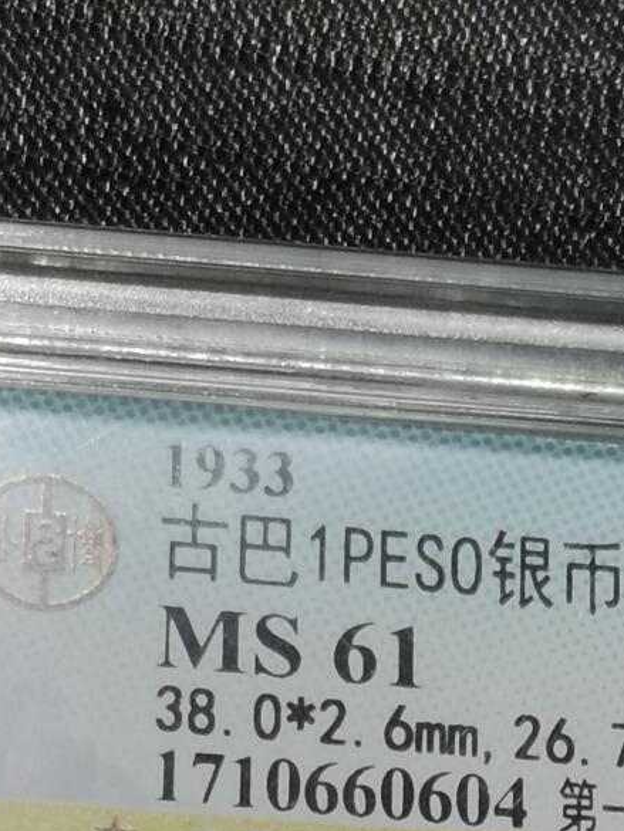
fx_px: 4949
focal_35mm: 206
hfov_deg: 7.2
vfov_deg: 9.4
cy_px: 1206
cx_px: 354
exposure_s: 1/100
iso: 80
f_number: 1.8
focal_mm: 5.58
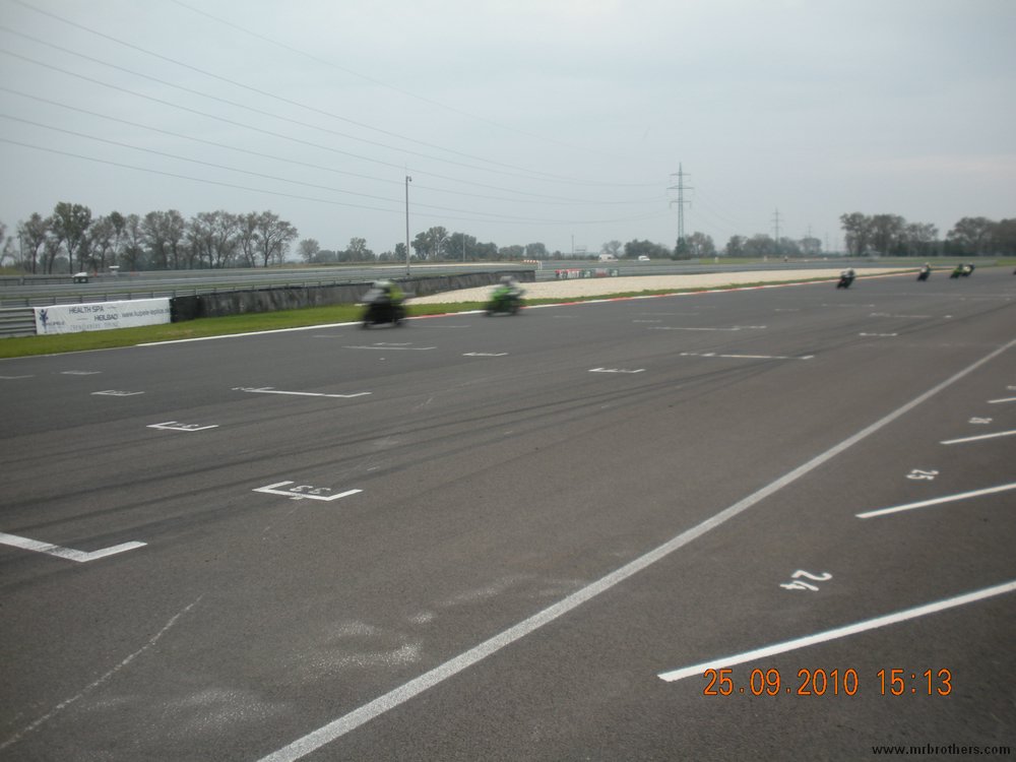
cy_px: 381
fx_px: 1027
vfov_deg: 40.7
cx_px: 508
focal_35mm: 35
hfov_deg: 52.6
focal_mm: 6.3
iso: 64
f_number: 3.5
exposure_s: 1/99.5
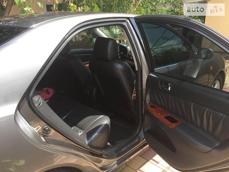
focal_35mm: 29
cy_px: 86
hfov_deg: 61.7
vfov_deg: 48.2
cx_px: 114
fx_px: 192
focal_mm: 4.2
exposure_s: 1/356
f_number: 2.2
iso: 32
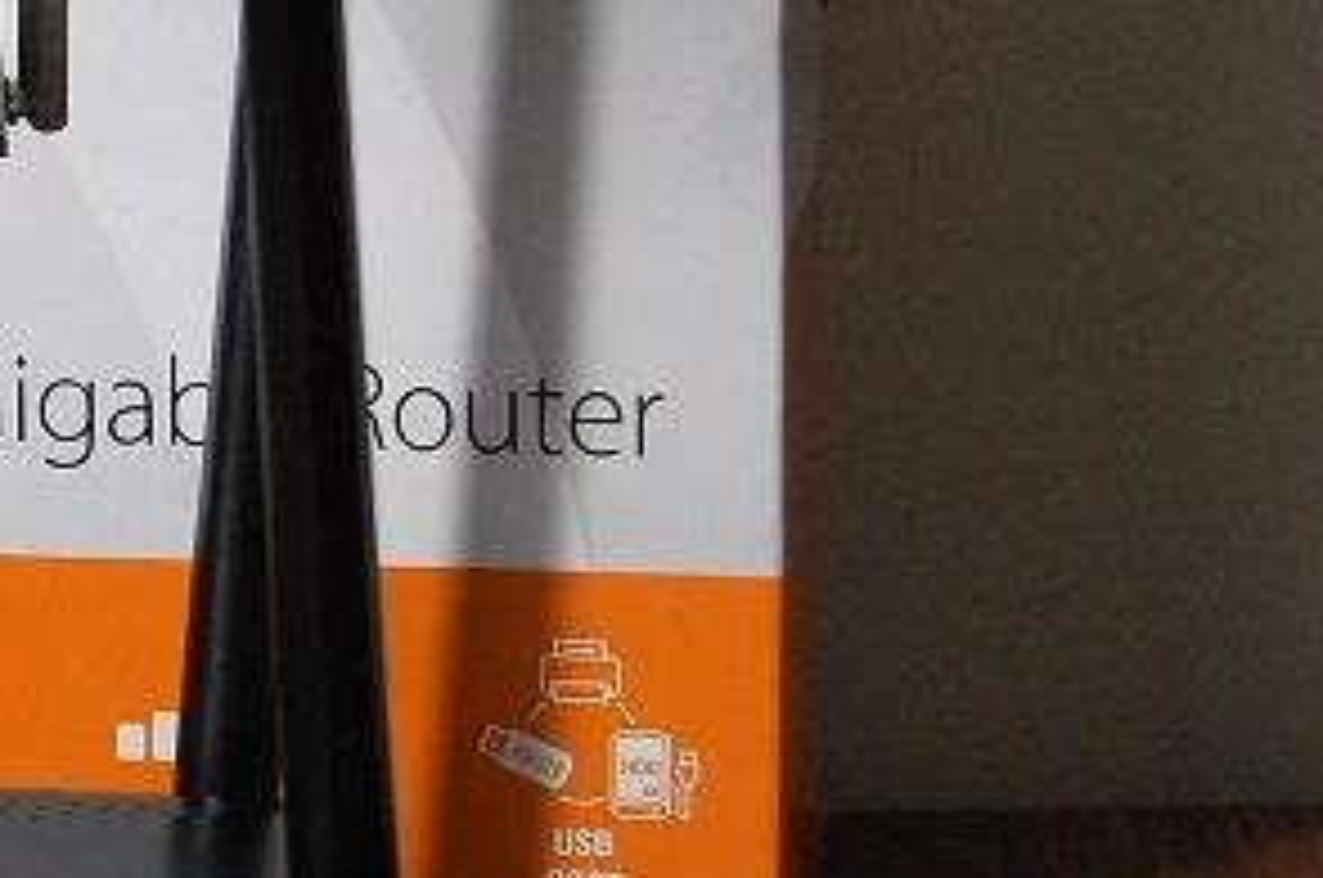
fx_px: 10299
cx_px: -486
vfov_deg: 4.9
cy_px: 126
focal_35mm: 281
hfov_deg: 7.3
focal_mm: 55
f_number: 5.6
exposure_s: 1/40
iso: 800
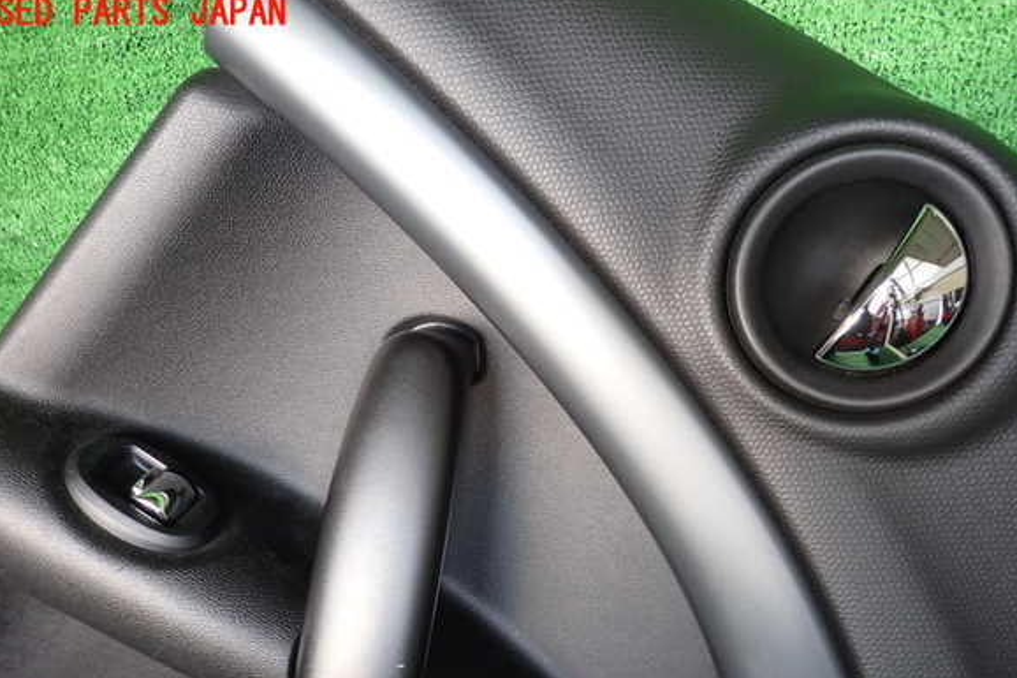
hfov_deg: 67.4
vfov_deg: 47.8
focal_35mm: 27
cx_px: 494
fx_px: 762
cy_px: 387
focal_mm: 4.5
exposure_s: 1/50
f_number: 2
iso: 200
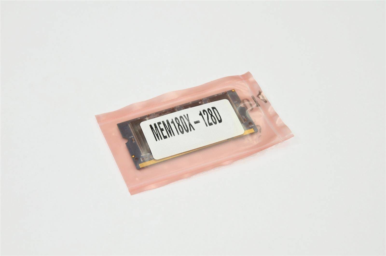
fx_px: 834
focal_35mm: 78
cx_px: 193
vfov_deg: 17.4
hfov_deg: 26.0
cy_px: 128
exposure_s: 1/6
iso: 100
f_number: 10
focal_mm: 52
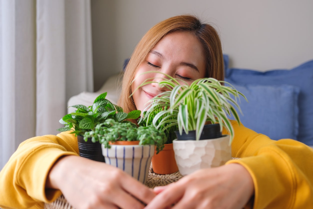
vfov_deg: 29.9
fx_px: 391
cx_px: 156
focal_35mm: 45
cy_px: 104
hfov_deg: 43.6
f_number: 2.8
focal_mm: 30.2
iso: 160
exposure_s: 1/80
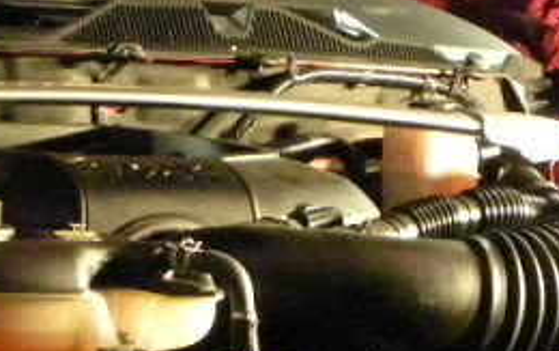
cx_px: 108
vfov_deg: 6.0
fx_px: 3309
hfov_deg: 9.6
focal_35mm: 217
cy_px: 534
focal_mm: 9.2
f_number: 3.5
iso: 800
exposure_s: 1/30
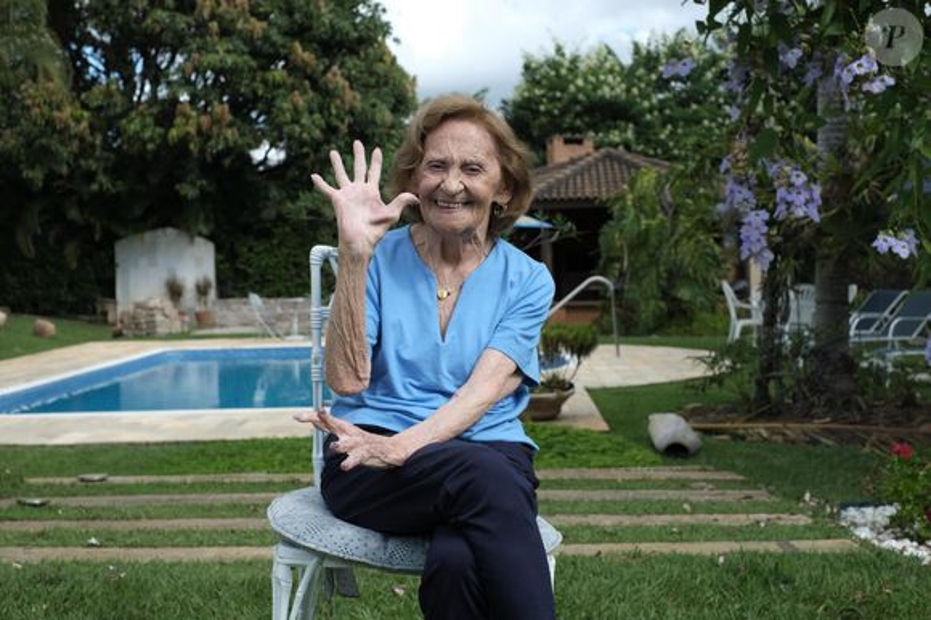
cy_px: 310
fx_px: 1370
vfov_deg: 25.5
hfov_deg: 37.5
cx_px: 466
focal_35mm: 53
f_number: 5.6
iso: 200
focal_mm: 35
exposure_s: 1/420
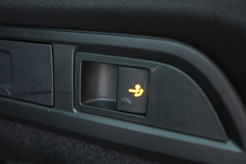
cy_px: 82
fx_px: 246
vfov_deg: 36.9
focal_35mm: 36
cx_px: 123
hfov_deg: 53.1
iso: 1000
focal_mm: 24
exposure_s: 1/40
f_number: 2.8
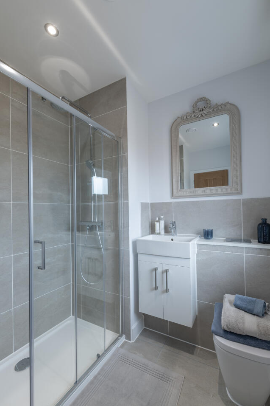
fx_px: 169
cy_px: 210
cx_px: 144
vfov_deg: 100.4
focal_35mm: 15
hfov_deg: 77.2
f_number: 11
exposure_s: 1/5
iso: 100
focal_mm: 14
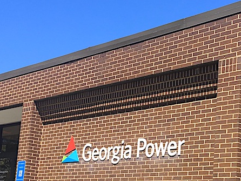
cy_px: 145
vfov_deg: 18.7
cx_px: 165
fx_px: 543
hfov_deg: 24.9
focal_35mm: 78
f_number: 2.2
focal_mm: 4.15
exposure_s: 1/884
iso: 25
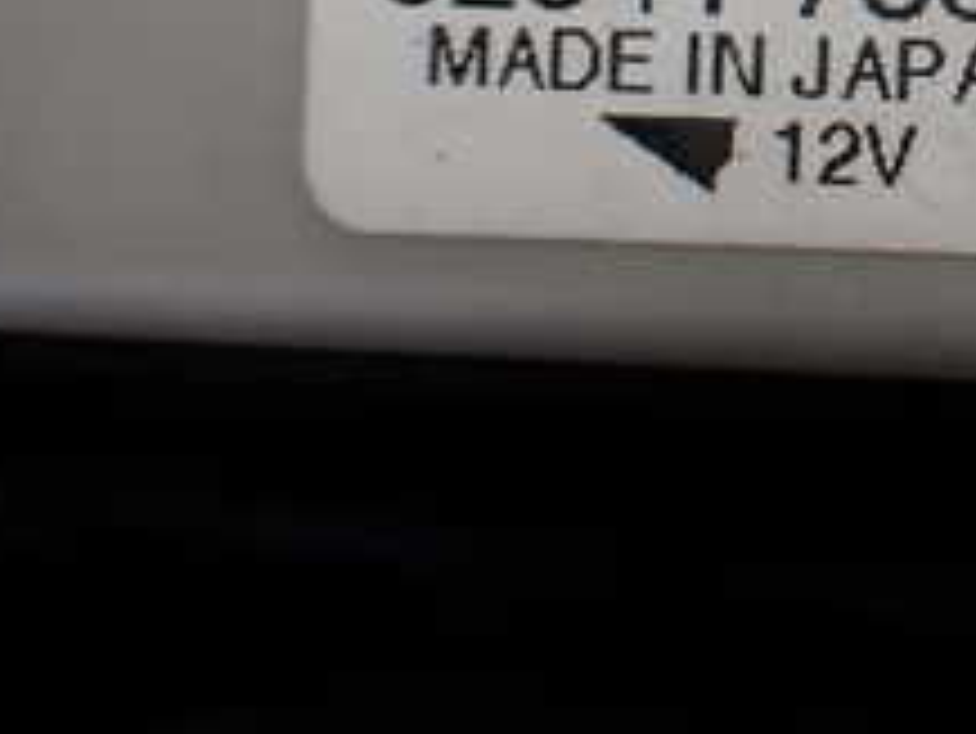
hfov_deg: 21.3
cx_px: 1282
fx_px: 2341
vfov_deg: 17.0
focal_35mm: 83
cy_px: -153
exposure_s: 1/160
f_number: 3.2
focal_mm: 5.4
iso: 100
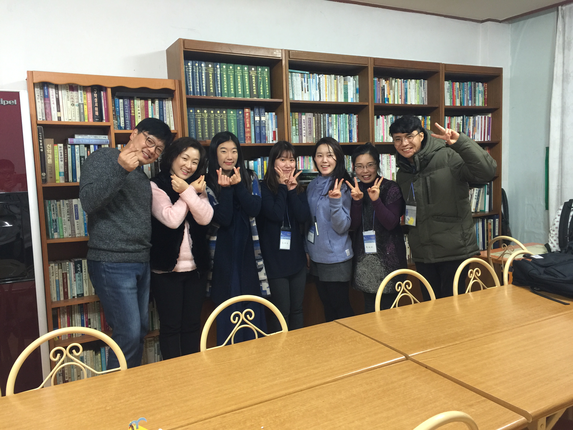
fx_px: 480
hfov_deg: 61.7
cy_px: 215
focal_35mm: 29
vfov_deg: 48.2
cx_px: 286
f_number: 2.2
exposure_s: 1/15
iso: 64
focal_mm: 4.15
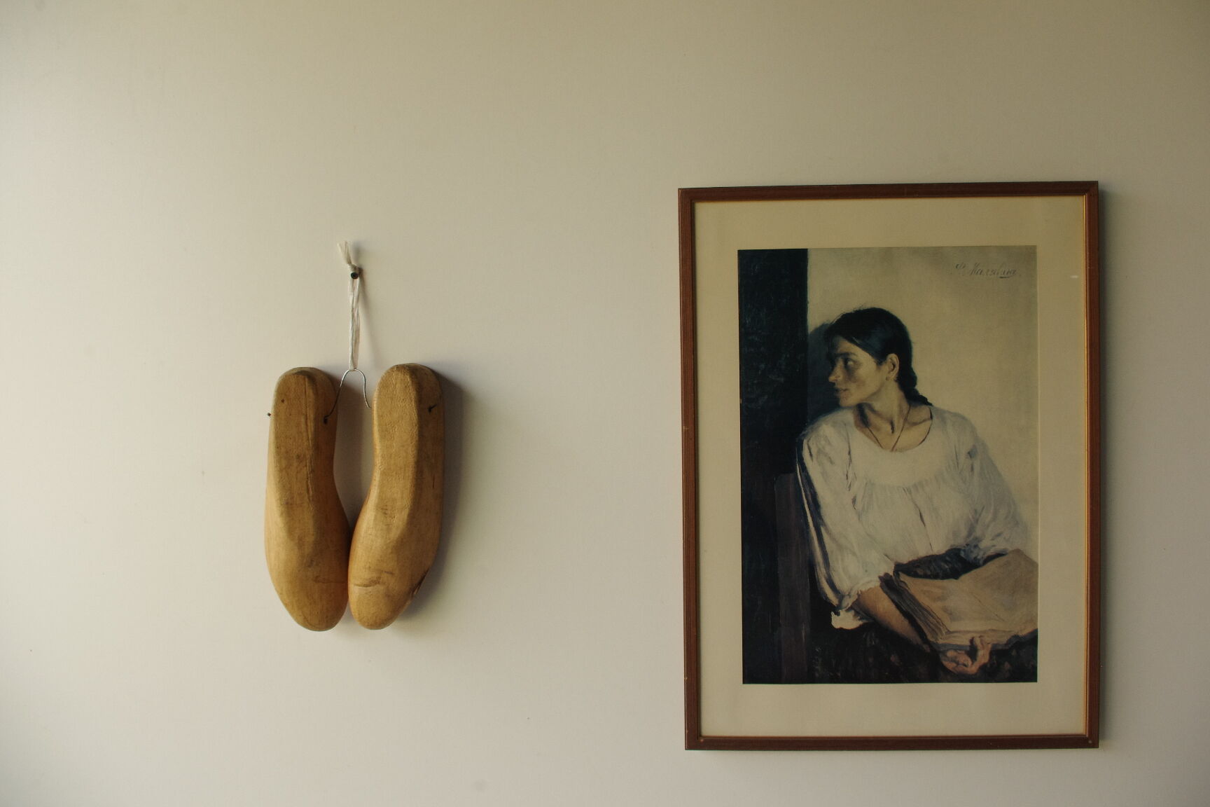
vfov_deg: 47.9
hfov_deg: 67.4
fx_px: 907
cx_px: 605
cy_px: 404
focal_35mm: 27
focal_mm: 18
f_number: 8
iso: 800
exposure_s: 1/100
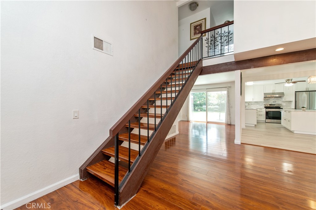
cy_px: 105
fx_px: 123
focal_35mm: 14
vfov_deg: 81.1
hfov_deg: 104.3
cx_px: 158
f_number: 4
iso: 400
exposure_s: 1/60
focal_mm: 14
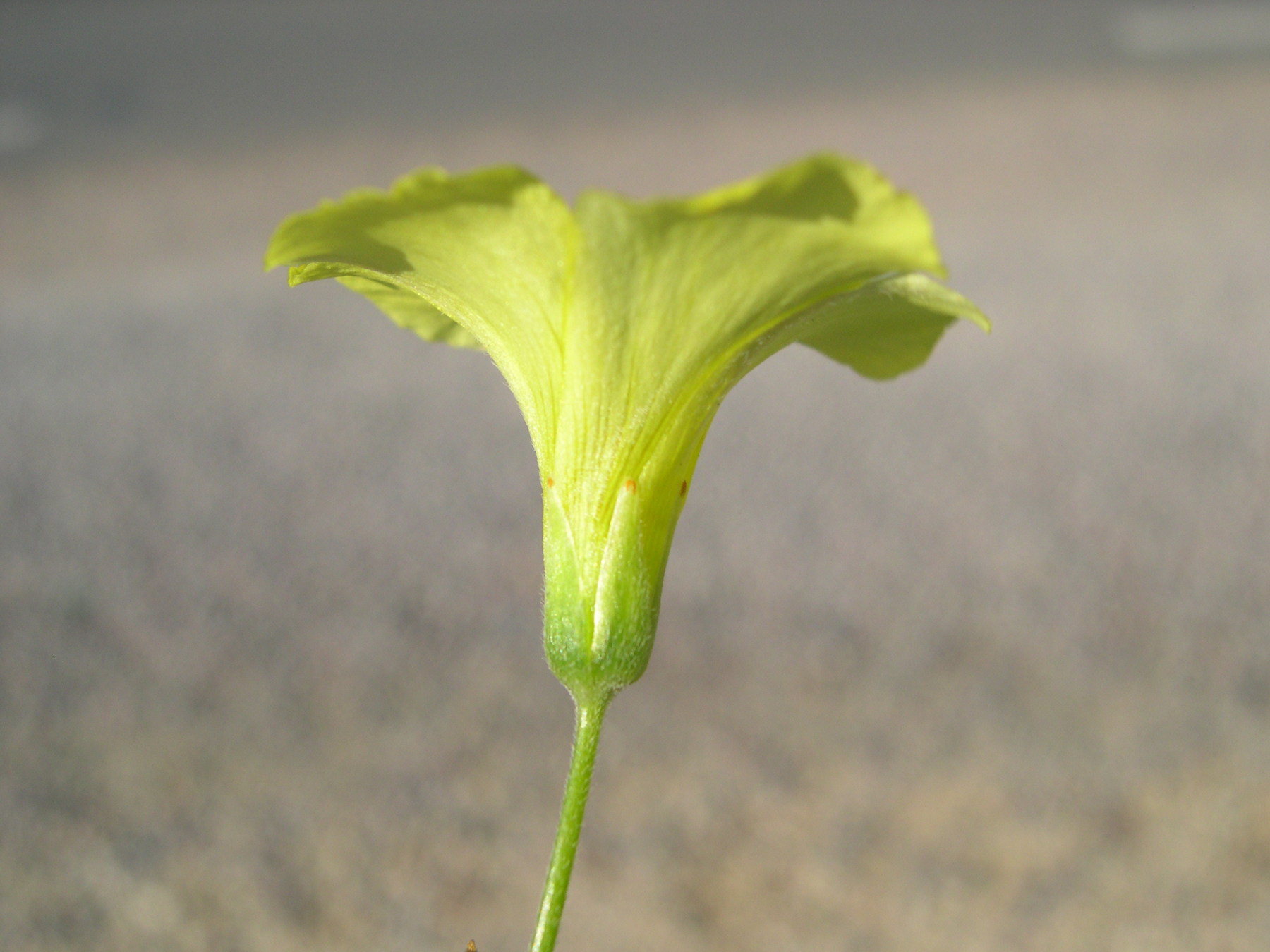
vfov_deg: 37.7
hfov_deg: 49.0
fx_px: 1394
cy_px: 476
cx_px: 635
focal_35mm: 38
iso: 100
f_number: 7.6
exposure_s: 1/241
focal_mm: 8
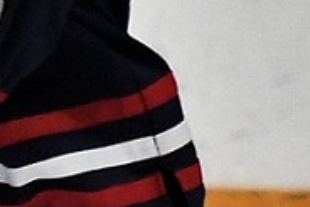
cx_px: 887
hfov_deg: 1.6
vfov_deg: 1.1
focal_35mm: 1296
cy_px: 318
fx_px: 11168
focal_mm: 122
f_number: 2.8
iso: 2500
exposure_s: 1/1000
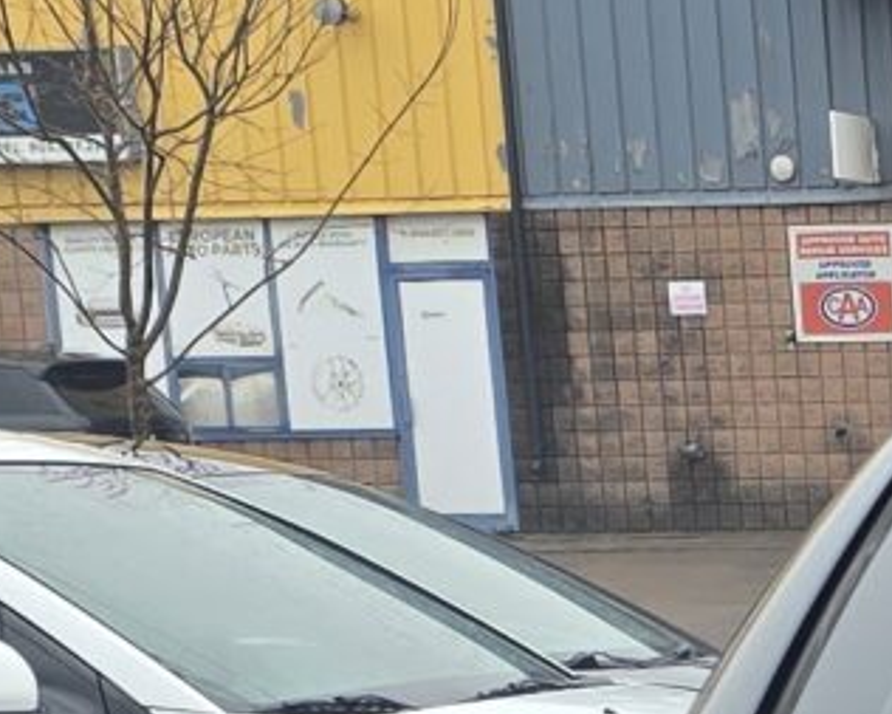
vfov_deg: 8.0
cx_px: 1761
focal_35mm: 182
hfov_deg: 9.9
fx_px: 4806
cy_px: 1527
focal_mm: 6.3
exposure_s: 1/180
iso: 16
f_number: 1.7
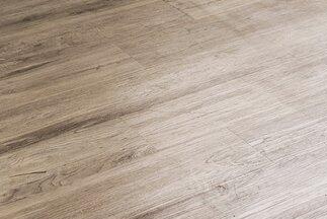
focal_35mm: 114
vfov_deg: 9.6
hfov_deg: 17.8
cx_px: 259
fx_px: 1036
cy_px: -412
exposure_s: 1/15
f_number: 8
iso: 320
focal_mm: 18
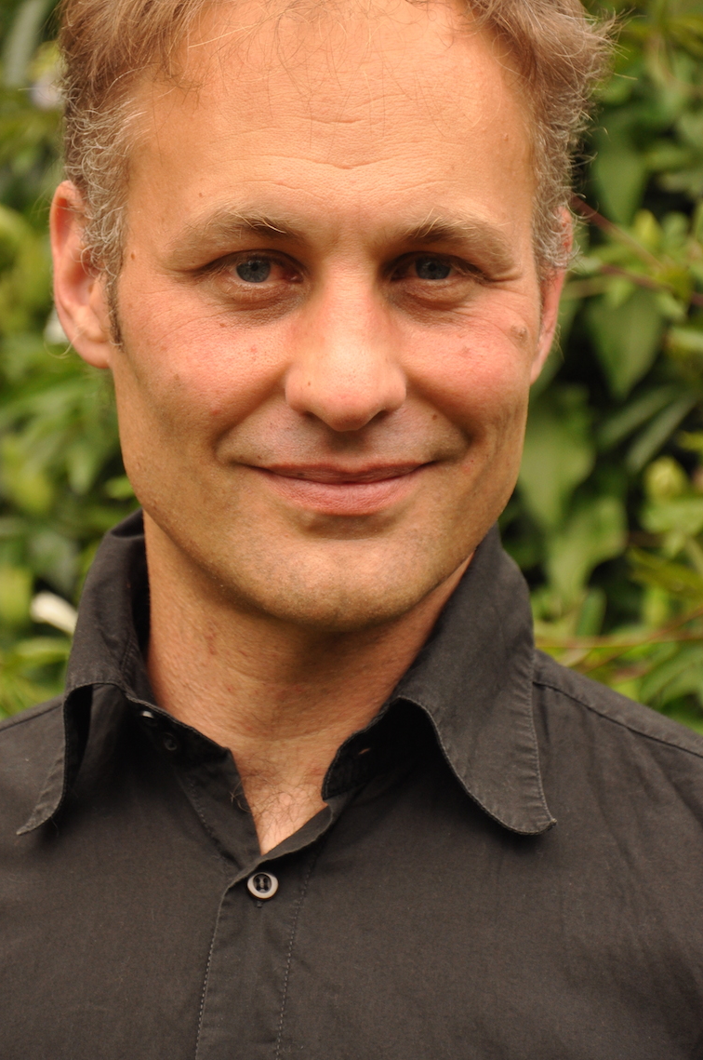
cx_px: 293
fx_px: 5806
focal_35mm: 198
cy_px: 408
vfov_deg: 10.4
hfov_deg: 6.9
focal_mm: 105
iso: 400
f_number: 5.6
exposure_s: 1/400
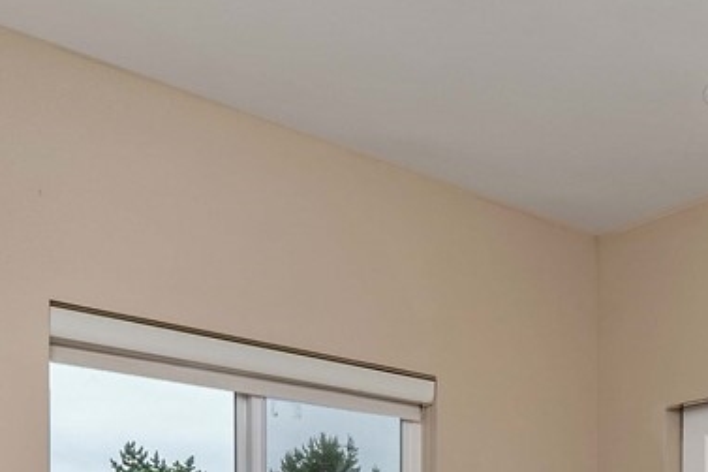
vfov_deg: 21.9
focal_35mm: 54
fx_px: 1061
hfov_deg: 34.9
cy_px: 652
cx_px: 628
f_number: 7.1
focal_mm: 12
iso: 1000
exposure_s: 1/20
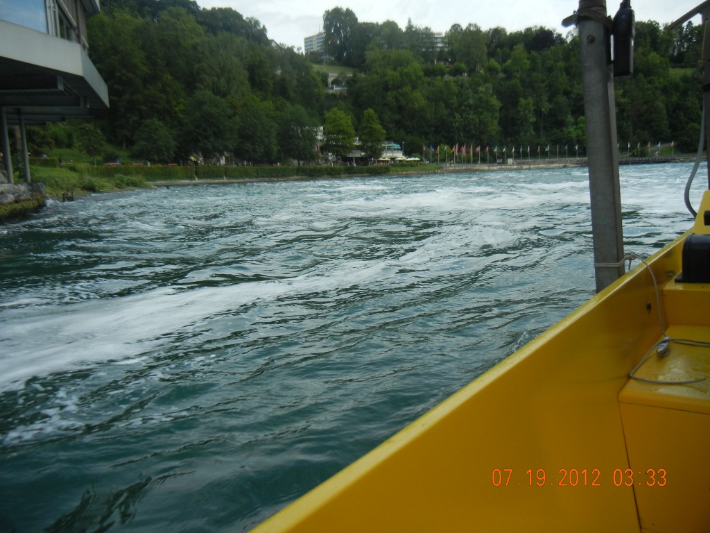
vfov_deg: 46.8
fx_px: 615
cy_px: 266
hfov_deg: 60.0
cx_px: 355
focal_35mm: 30
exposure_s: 1/289
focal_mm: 5.4
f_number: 7
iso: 160
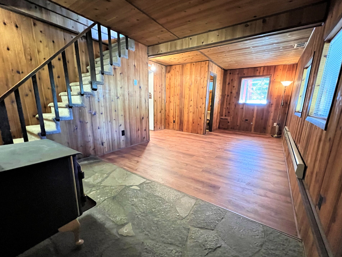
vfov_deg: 85.6
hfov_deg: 102.0
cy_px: 136
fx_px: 138
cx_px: 175
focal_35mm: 14
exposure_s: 1/30
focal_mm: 1.57
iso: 1250
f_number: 1.8
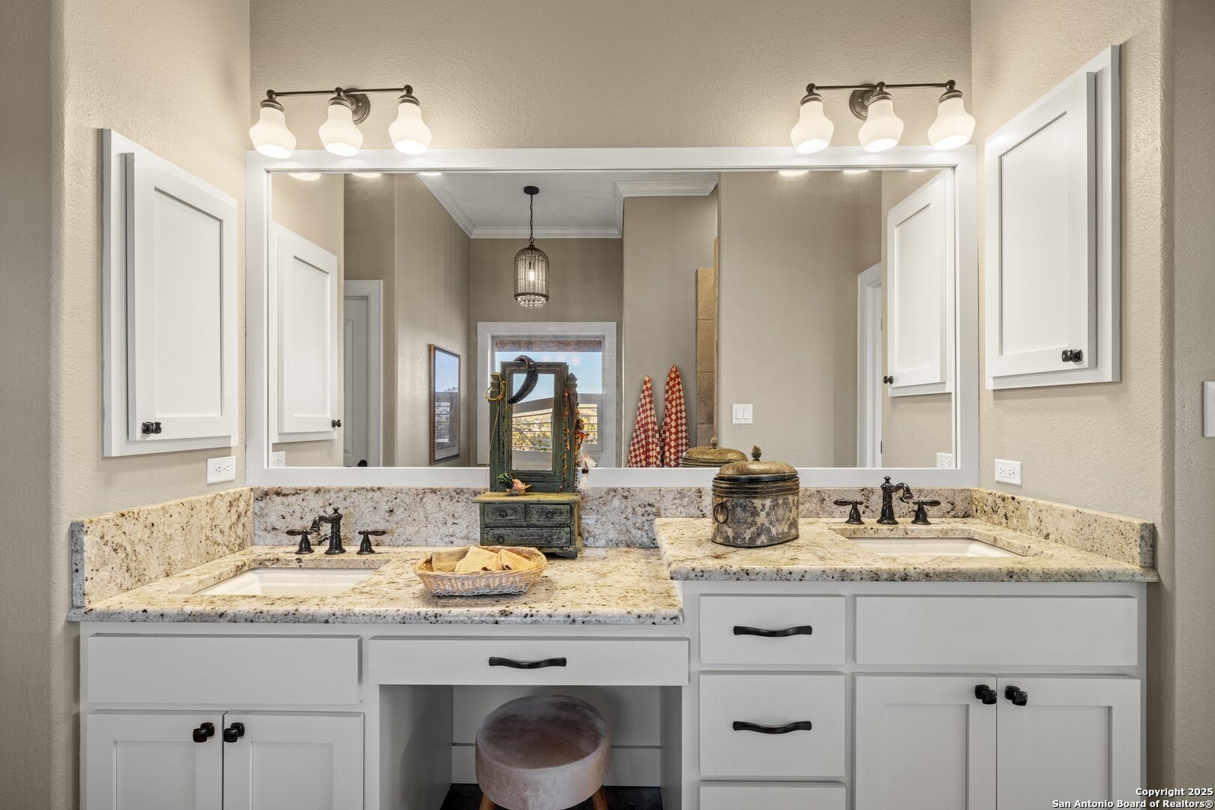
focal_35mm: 16
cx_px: 608
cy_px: 405
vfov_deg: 73.7
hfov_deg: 96.7
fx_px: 540
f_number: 8
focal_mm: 16
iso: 100
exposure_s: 1/8
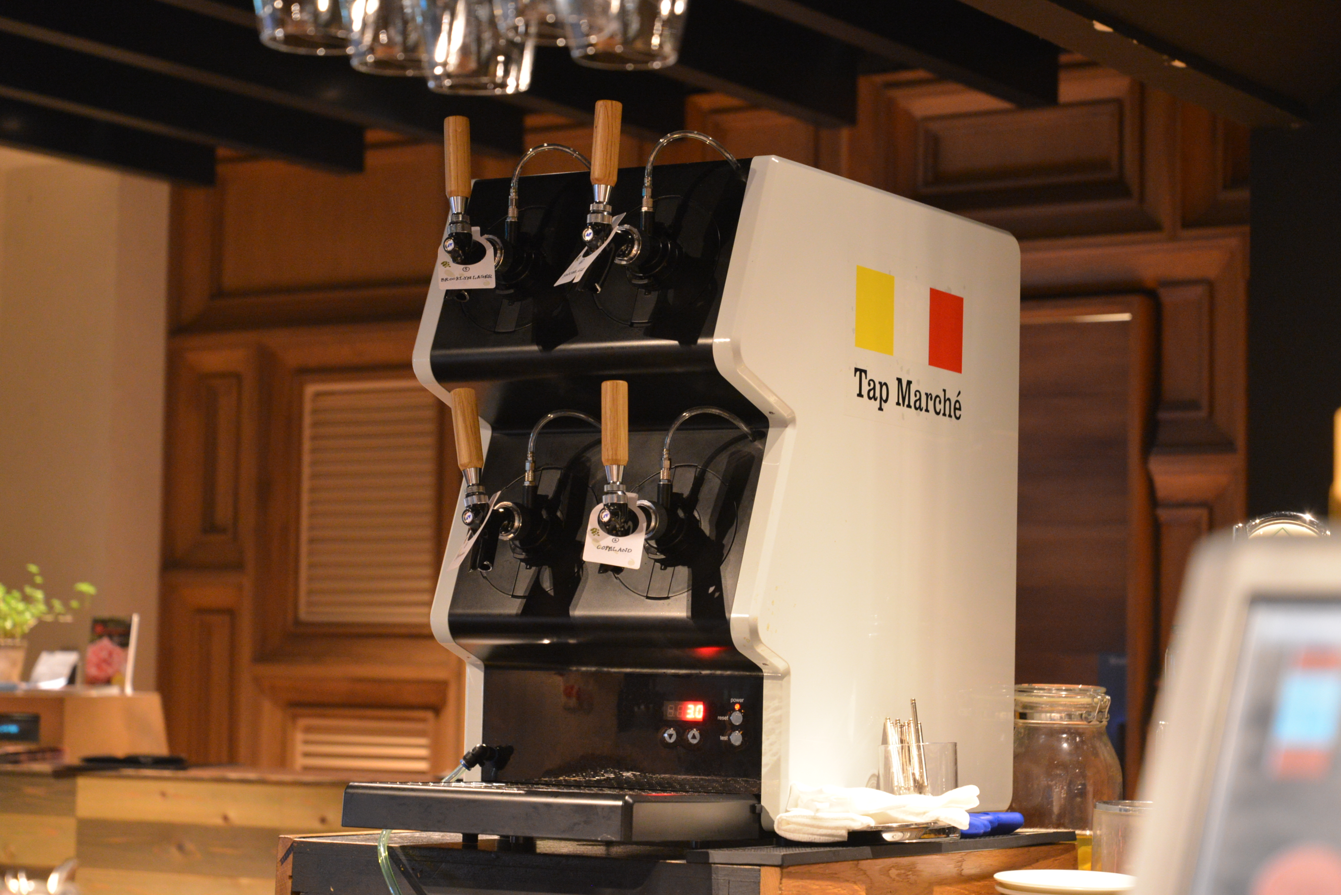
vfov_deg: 17.5
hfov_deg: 26.0
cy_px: 448
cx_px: 670
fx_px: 2906
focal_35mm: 78
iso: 3200
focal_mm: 78
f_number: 6.3
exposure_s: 1/15
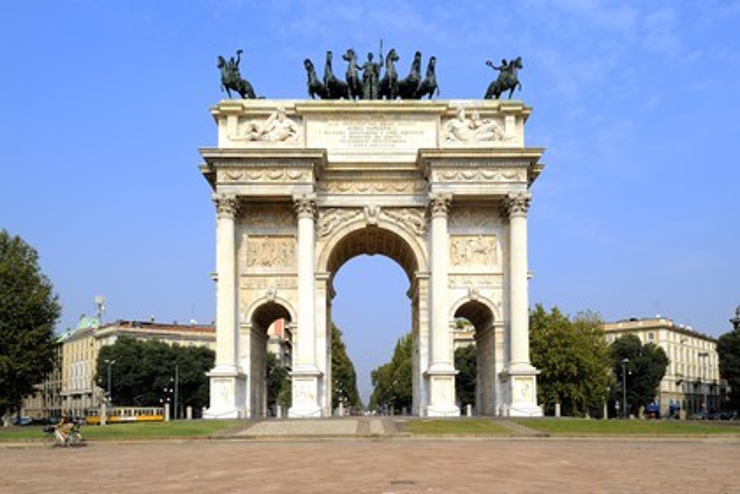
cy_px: 247
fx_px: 493
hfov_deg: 73.7
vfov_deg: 53.1
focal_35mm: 24
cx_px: 370
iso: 200
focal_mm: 24
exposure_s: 1/200
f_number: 11
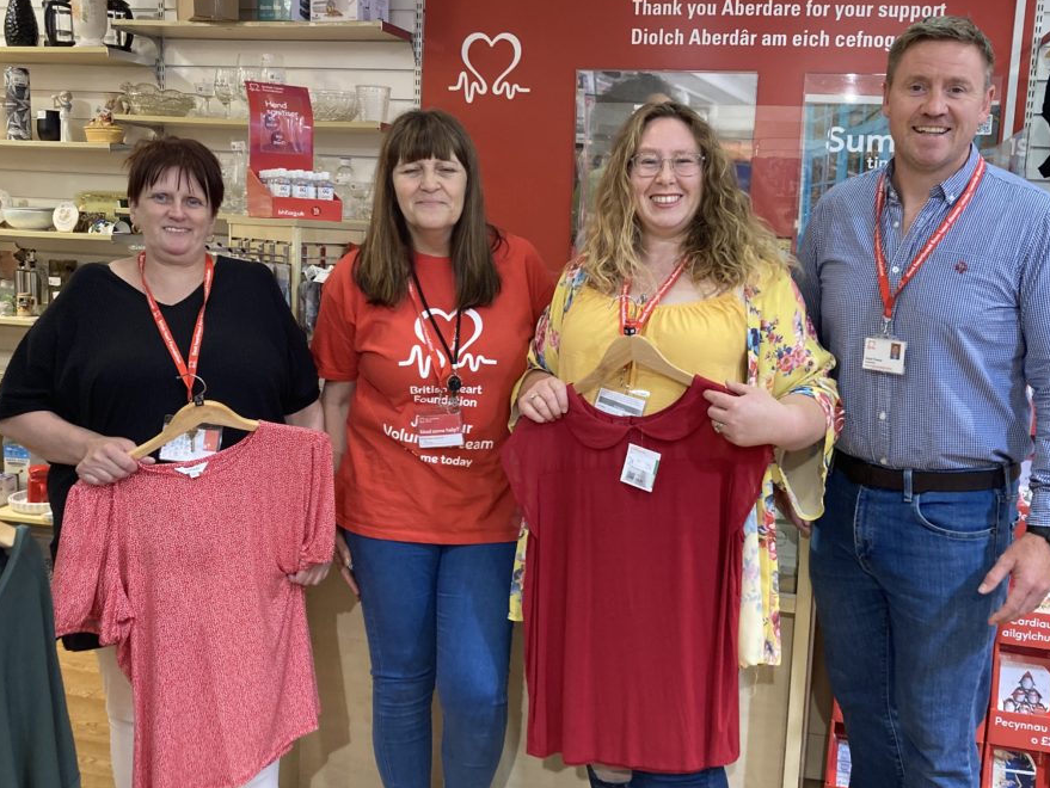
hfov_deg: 51.2
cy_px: 378
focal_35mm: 36
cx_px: 591
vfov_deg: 39.7
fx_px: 1092
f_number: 1.8
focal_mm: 3.99
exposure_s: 1/50
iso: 125
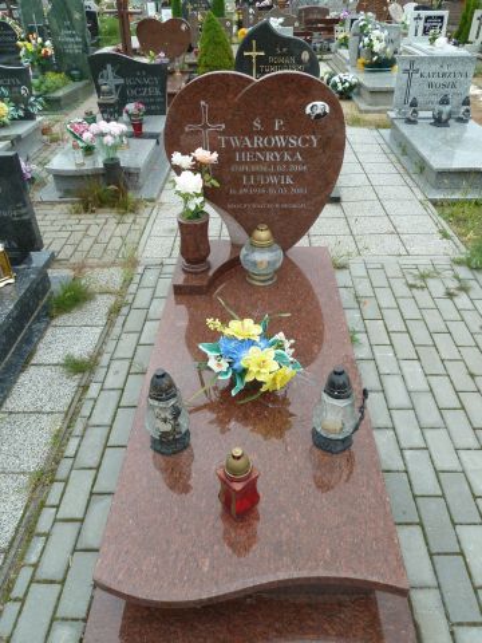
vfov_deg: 69.4
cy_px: 322
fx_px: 464
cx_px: 241
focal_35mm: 25
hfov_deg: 54.9
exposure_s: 1/200
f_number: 4
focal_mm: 4.1
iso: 160
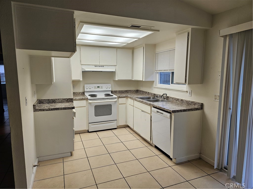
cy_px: 94
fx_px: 168
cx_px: 126
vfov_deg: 58.9
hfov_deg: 73.9
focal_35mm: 23
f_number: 1.7
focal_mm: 6.3
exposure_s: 1/120
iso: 80
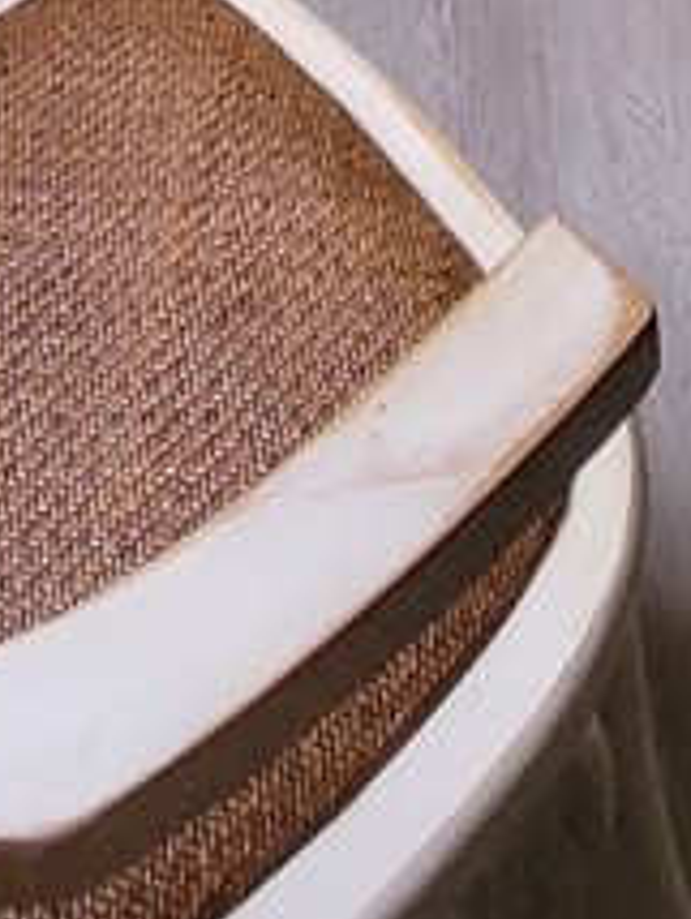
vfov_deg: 16.2
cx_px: 506
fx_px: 1806
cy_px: -1177
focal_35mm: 68
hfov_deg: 21.5
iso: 400
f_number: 2.2
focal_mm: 1.74
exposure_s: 1/50
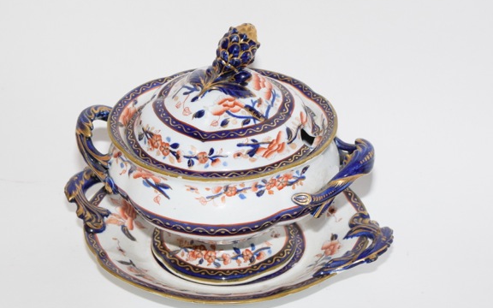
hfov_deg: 14.3
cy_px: 163
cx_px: 216
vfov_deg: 9.0
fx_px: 1960
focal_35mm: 146
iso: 800
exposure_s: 1/60
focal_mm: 55
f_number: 5.6
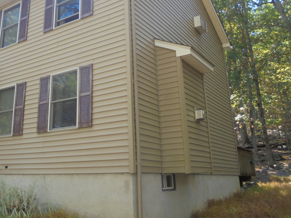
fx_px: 319
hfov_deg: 48.2
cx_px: 97
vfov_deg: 37.2
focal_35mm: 38
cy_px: 70
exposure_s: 1/60
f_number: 3.5
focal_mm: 4.6
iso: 100
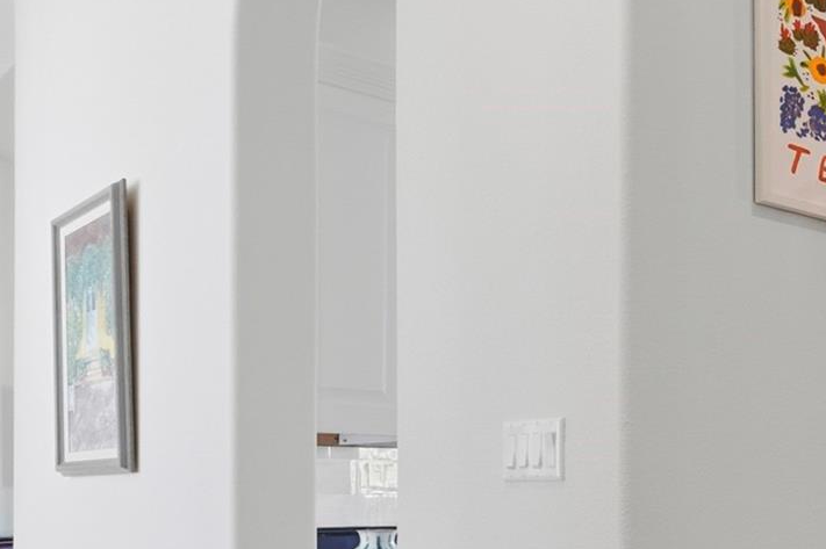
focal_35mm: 50
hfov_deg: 31.9
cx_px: 1021
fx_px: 1157
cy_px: 489
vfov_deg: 25.9
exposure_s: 1/30
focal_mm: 17.5
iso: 640
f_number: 9
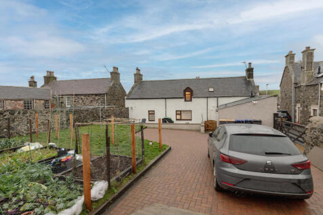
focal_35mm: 17
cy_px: 108
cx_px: 162
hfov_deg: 93.3
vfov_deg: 70.4
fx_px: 152
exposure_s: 1/50
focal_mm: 17
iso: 1000
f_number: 8
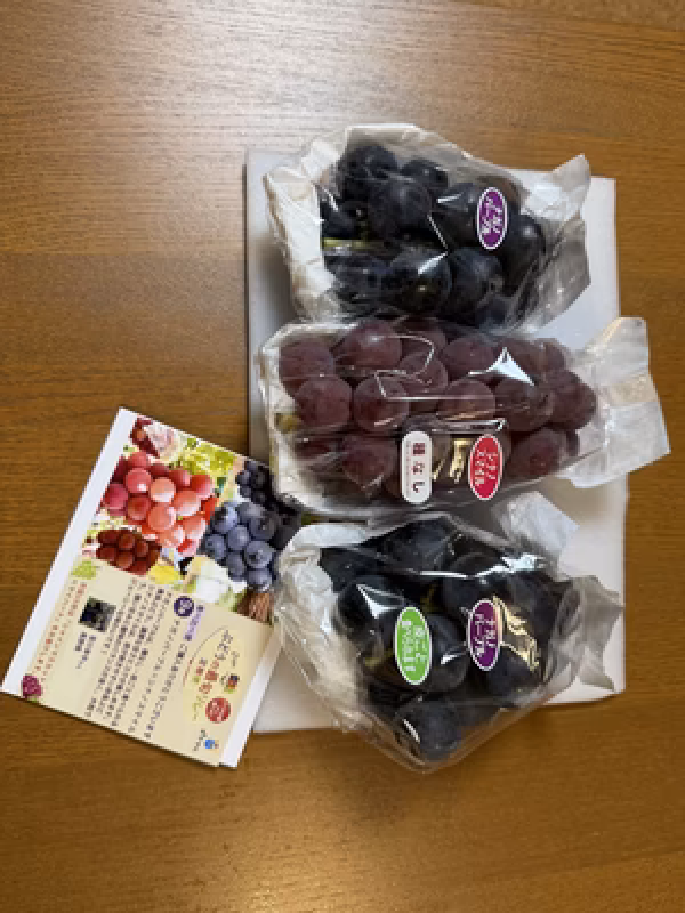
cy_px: 456
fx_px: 633
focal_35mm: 24
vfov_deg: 71.6
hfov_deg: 56.8
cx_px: 342
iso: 200
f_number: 1.78
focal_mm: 6.76
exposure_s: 1/90
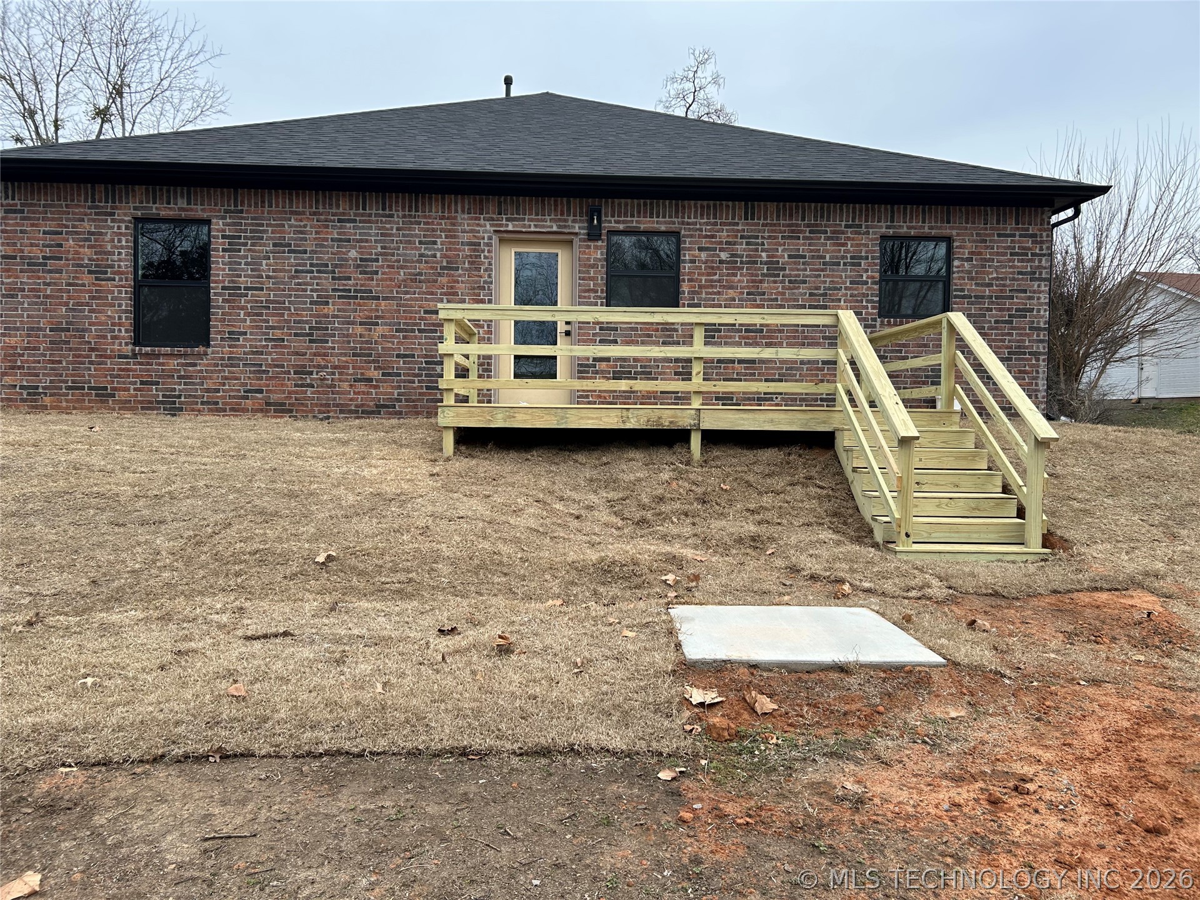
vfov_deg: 53.1
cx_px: 600
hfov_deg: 67.3
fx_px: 901
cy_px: 450
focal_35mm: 26
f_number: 1.5
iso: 50
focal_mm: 5.7
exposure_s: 1/1224
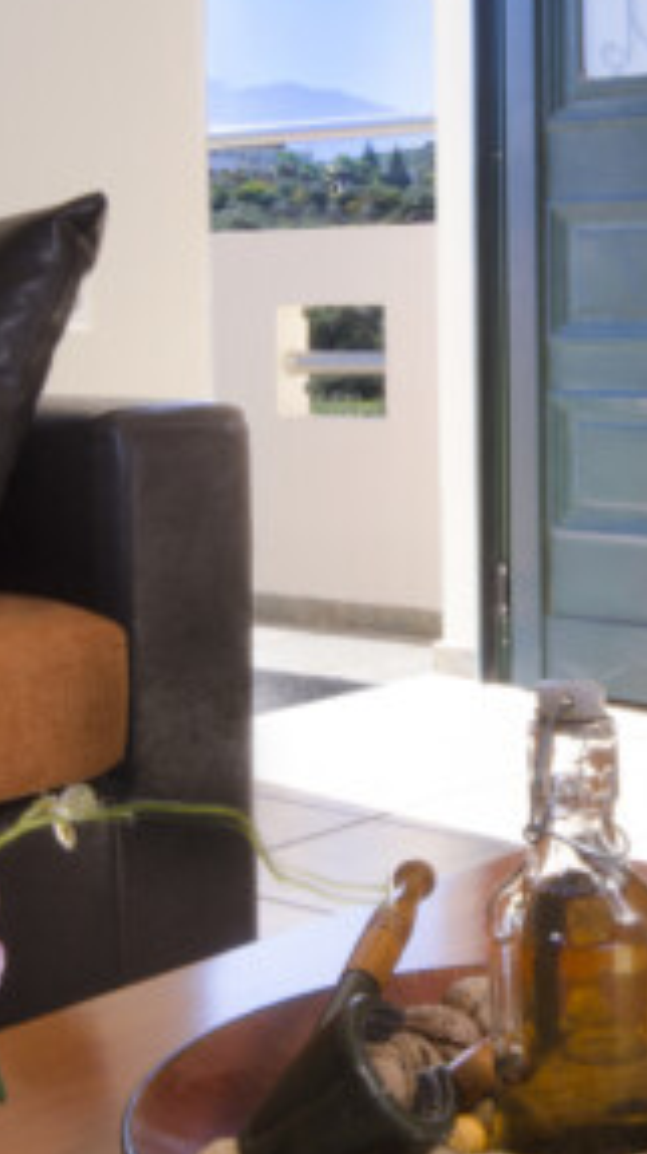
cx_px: 541
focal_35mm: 66
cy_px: 430
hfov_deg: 18.0
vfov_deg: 31.8
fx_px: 2017
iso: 200
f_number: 25
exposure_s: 1/6
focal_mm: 16
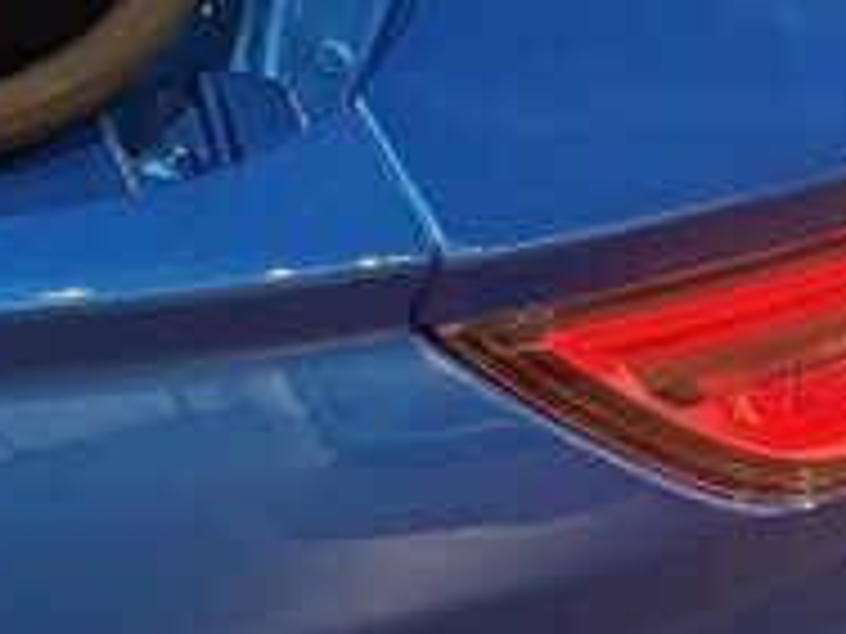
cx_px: -778
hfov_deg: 13.2
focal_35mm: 131
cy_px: -288
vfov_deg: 10.9
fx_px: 3202
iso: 250
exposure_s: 1/50
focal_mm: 6.76
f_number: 1.78
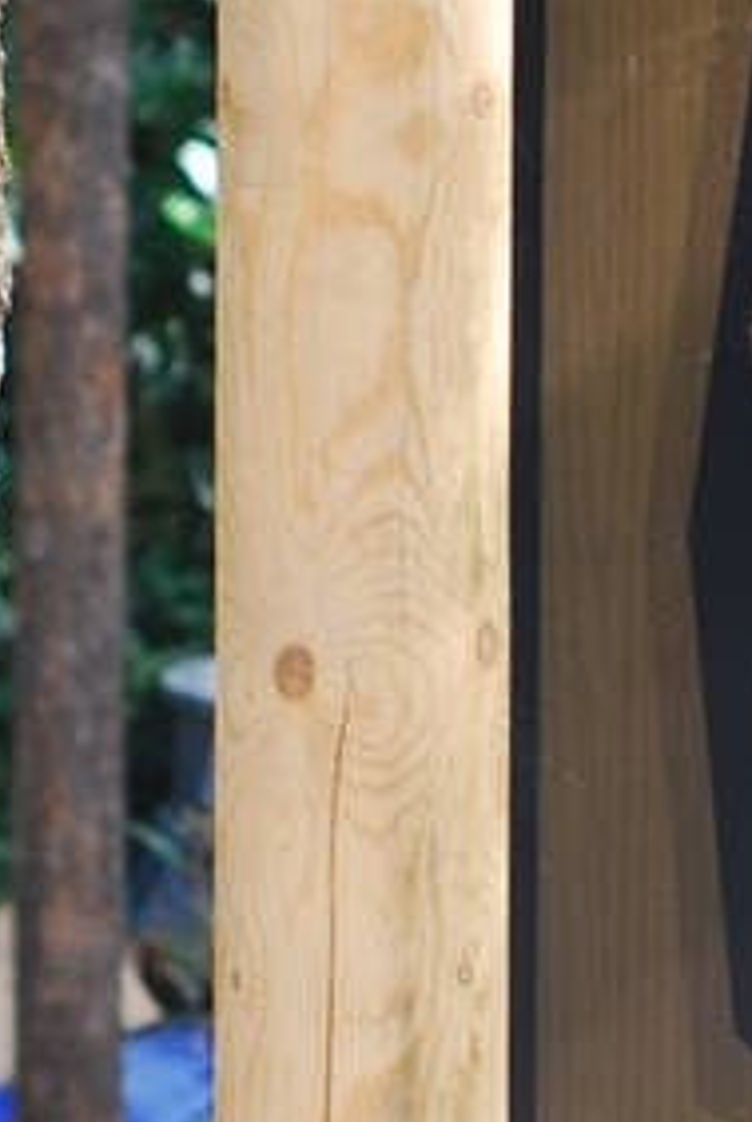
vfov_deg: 4.8
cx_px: 933
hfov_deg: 3.2
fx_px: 13298
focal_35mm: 426
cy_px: 629
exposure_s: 1/60
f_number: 4
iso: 100
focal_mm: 50
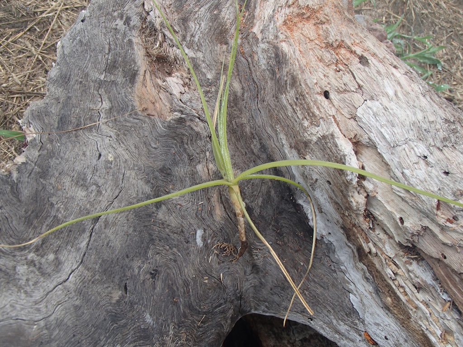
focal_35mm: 36
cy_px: 174
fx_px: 482
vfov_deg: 39.7
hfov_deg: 51.4
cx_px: 232
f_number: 4.5
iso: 100
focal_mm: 6.45
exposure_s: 1/80
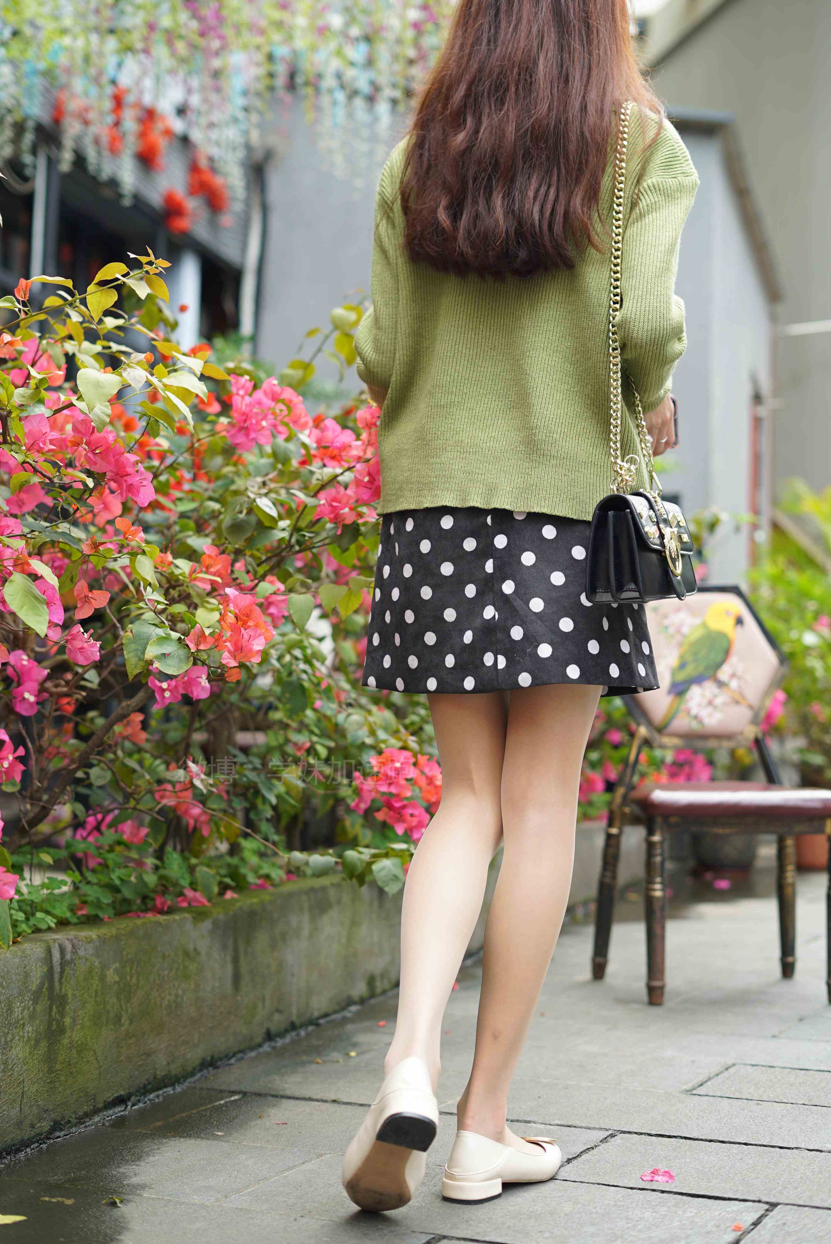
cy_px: 622
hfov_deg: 27.0
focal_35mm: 50
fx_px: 1729
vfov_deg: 39.6
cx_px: 416
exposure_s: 1/160
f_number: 2.8
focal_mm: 50
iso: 100
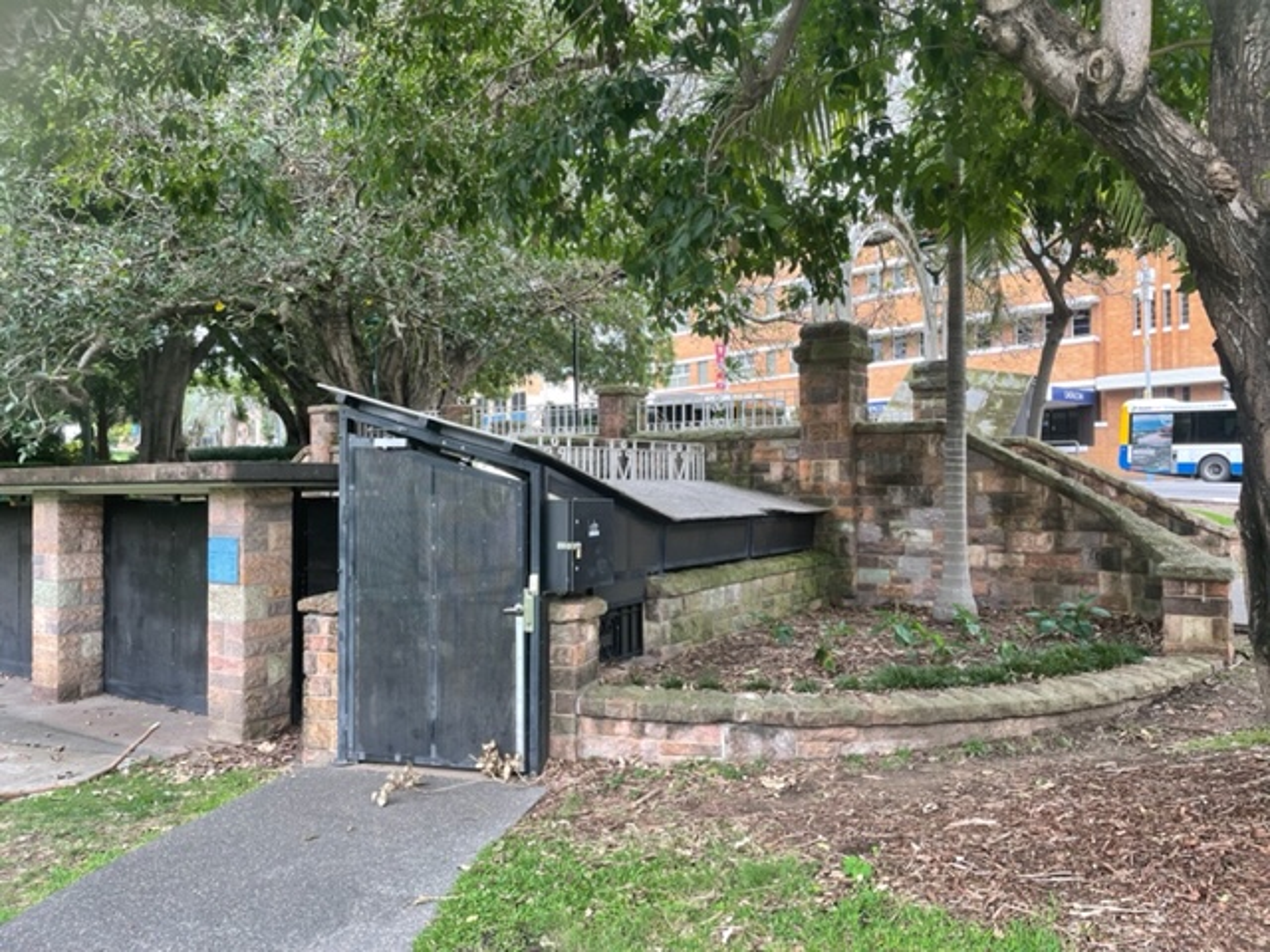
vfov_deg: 53.1
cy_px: 476
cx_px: 635
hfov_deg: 67.3
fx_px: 954
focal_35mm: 26
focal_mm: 4.2
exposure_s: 1/141
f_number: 1.6
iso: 32
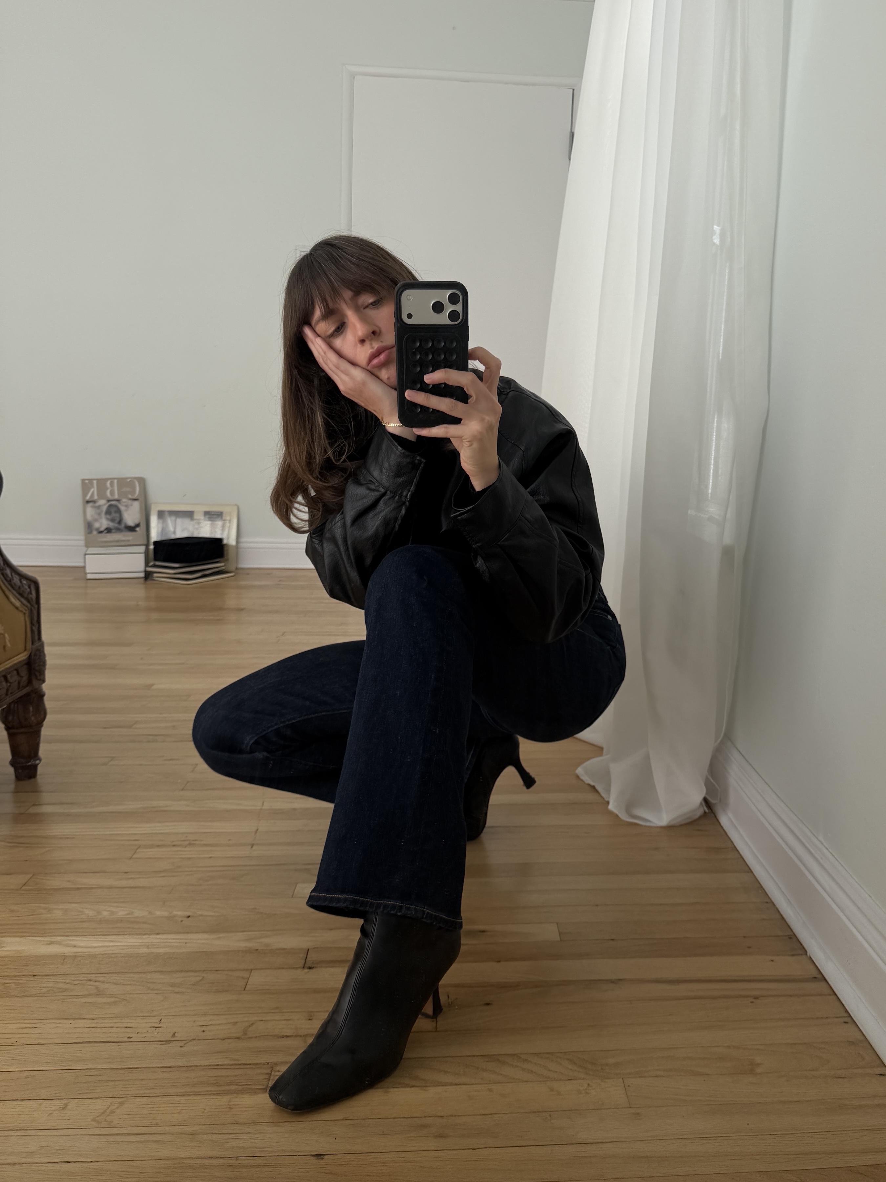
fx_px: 819
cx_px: 443
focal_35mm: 24
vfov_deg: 71.6
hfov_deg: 56.8
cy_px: 591
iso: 80
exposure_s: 1/1032
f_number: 1.78
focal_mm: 6.76
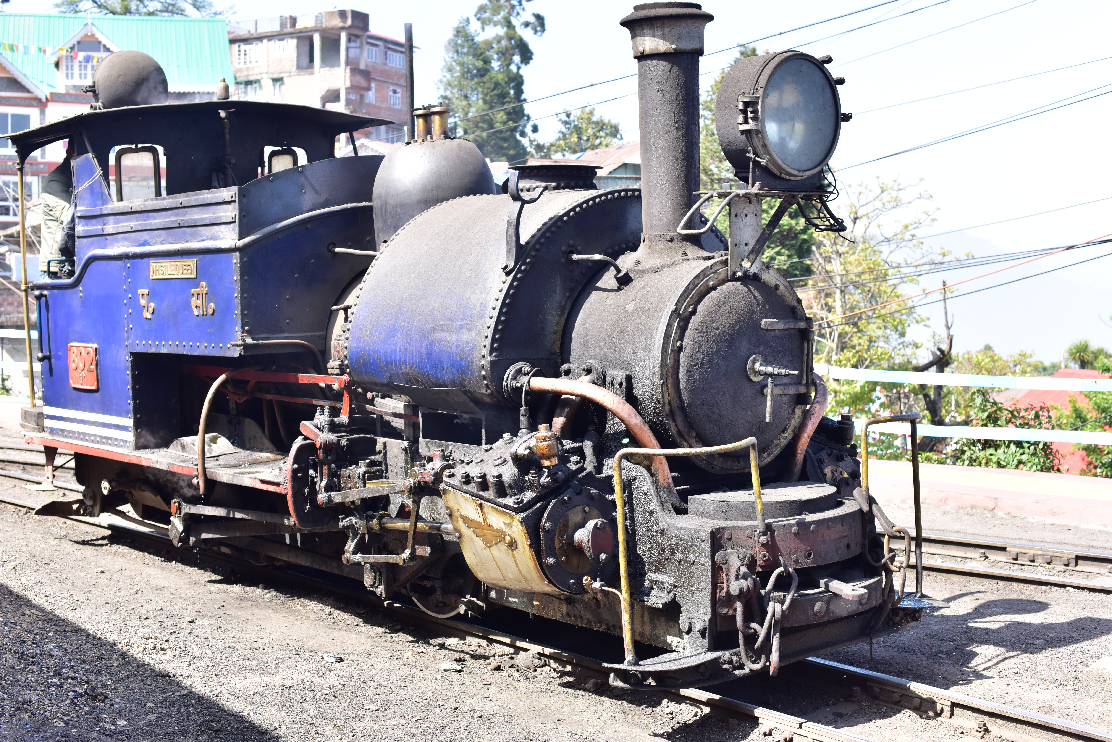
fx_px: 1545
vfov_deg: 27.0
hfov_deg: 39.6
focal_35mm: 50
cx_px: 556
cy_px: 371
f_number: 6.3
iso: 400
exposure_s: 1/320
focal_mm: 50
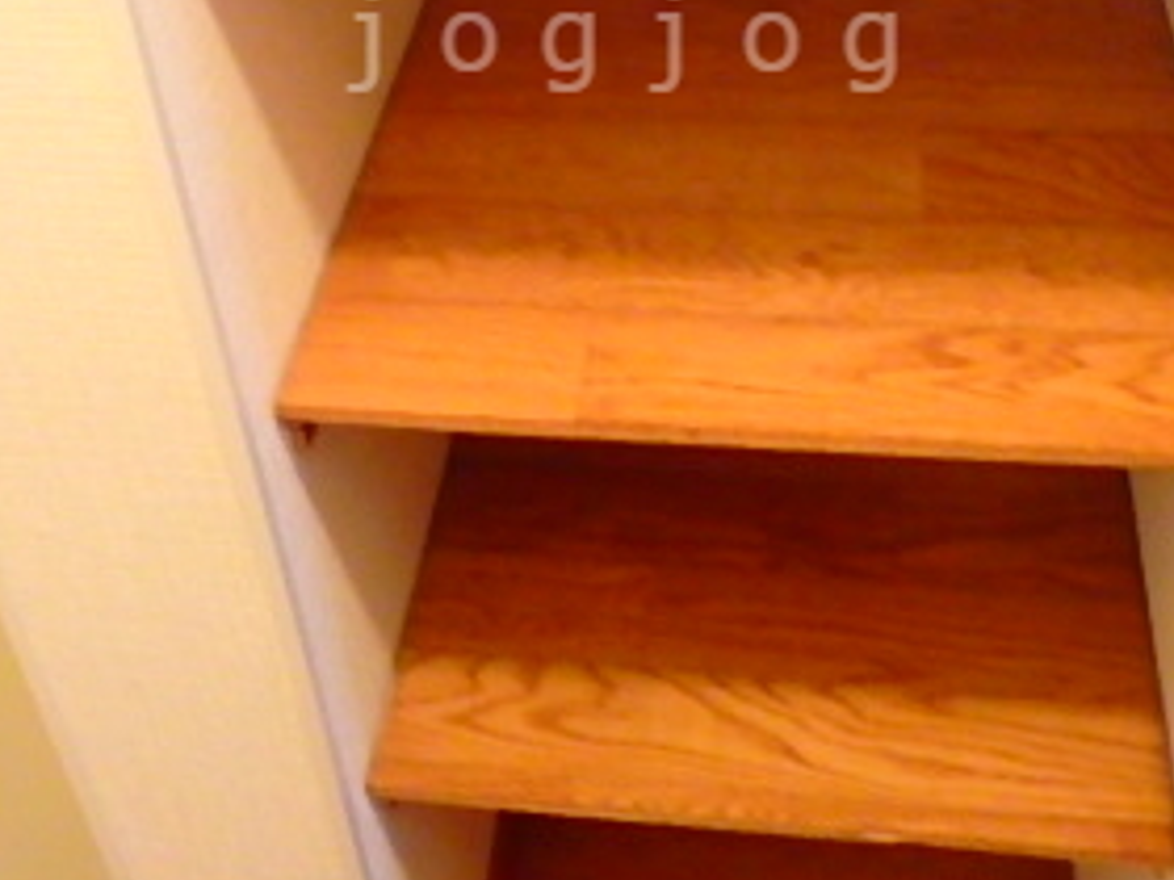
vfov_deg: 28.7
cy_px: 42
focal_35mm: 48
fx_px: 1628
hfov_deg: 39.6
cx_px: 633
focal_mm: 3.7
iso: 800
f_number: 3.5
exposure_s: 1/10
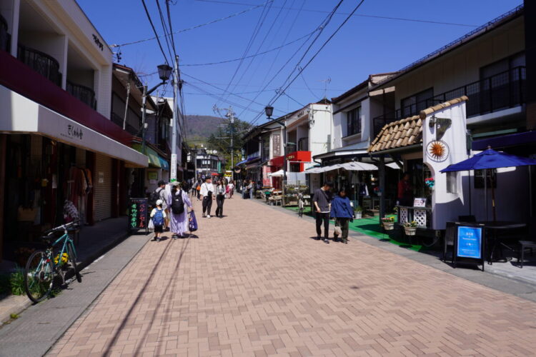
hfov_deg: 73.7
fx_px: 357
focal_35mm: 24
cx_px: 268
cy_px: 178
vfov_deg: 53.1
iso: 100
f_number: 10
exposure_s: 1/200
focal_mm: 16
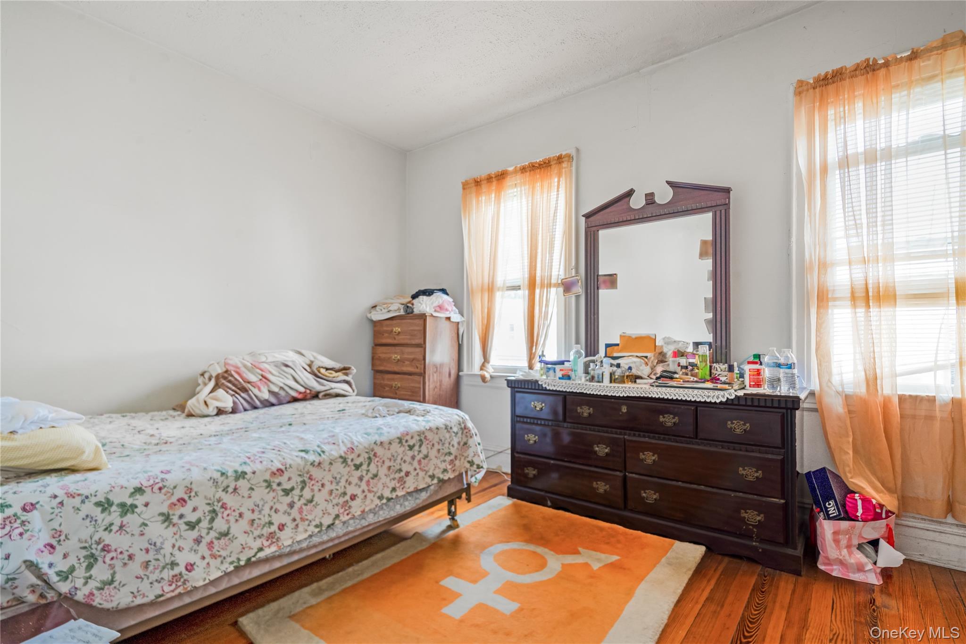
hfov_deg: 93.3
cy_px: 322
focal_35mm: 17
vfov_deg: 70.4
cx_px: 483
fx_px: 456
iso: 250
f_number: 9
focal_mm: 17
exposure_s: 1/5
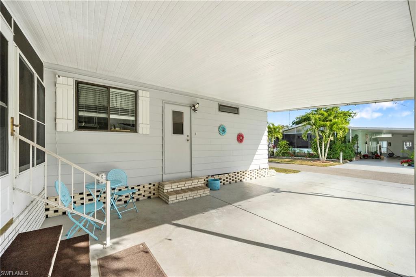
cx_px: 208
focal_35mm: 14
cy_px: 138
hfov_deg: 104.3
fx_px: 162
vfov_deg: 81.2
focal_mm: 14
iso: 100
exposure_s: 1/500
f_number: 5.6
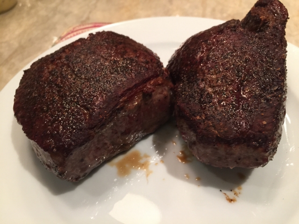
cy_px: 112
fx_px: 250
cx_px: 150
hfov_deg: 61.7
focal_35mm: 29
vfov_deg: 48.2
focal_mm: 4.15
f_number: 2.2
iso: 100
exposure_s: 1/15
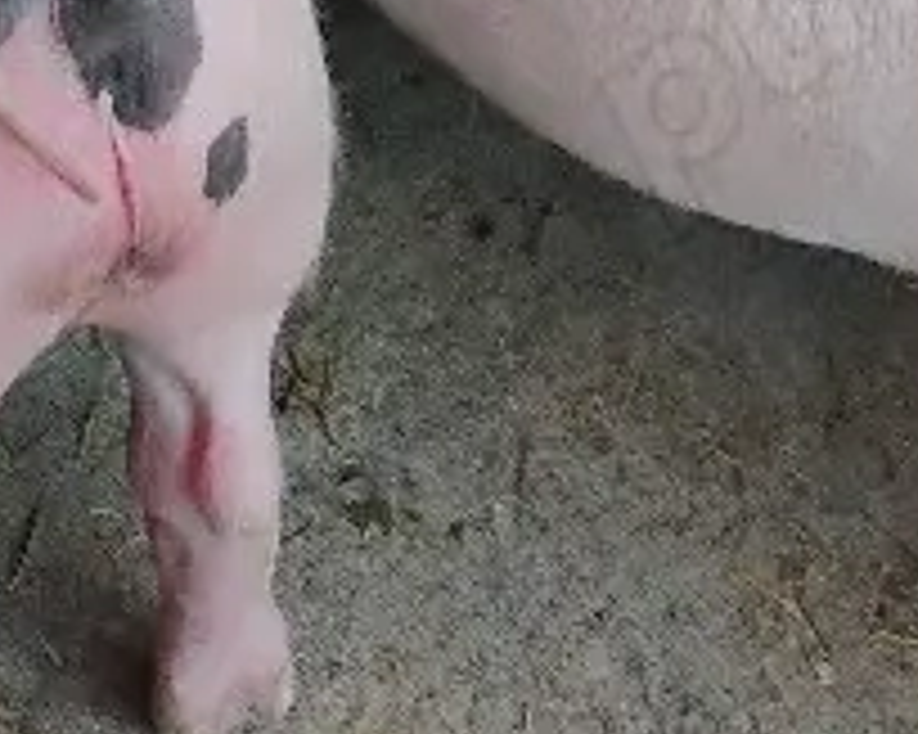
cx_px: 212
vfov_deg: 11.3
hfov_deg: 14.3
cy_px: -142
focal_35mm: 134
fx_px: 3639
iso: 216
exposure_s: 1/50
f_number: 1.8
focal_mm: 4.26
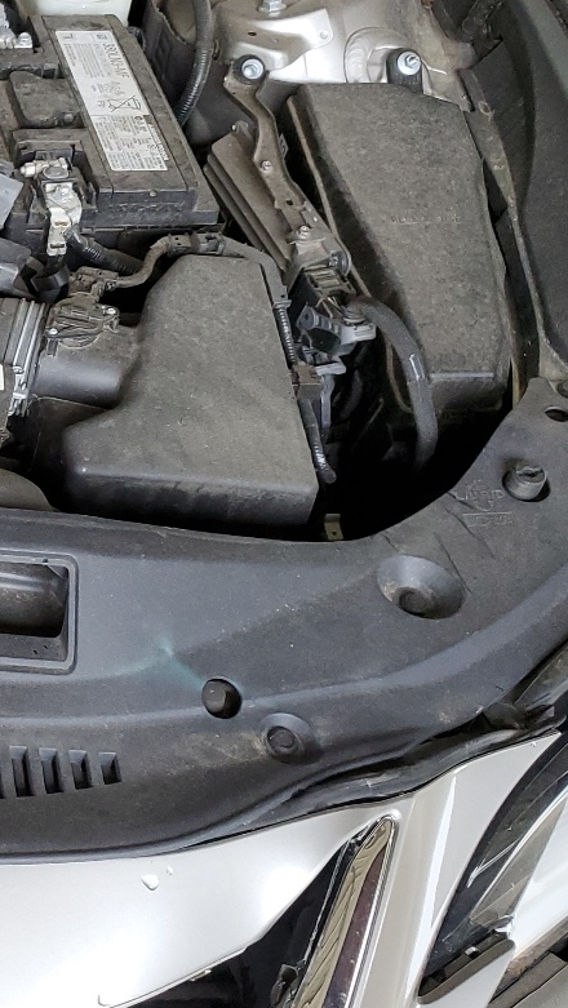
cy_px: 454
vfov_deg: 36.0
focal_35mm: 58
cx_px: -332
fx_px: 1551
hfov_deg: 18.0
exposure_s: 1/120
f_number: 1.5
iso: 83
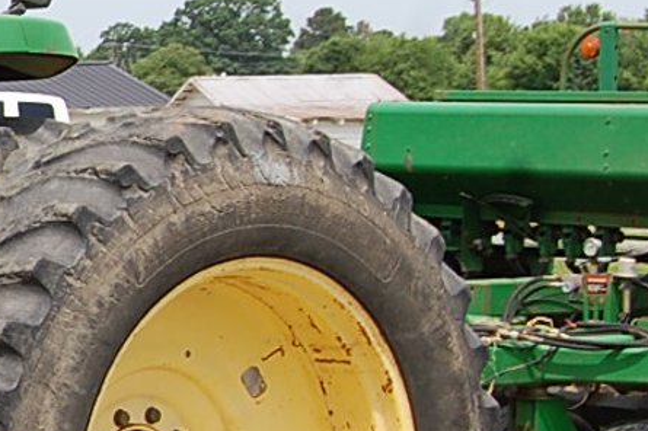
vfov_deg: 9.9
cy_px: 248
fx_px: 2482
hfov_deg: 13.4
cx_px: -523
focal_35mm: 138
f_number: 8
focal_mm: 24
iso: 200
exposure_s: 1/250
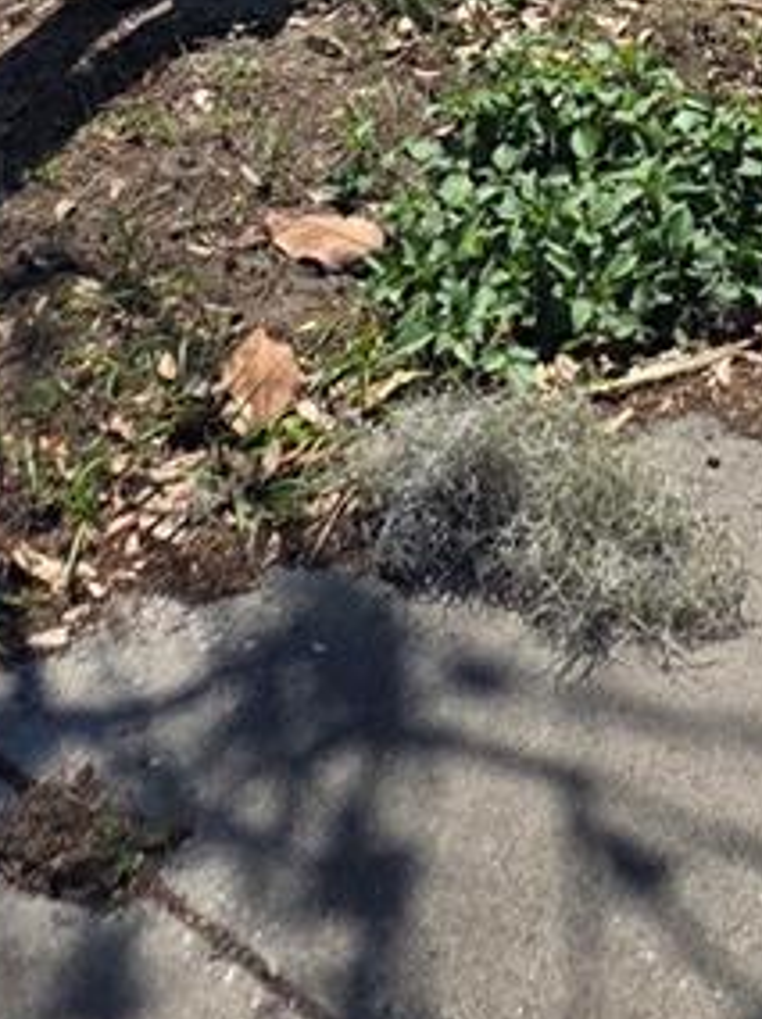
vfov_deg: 15.6
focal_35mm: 97
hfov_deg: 15.0
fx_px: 2853
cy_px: -1080
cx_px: 755
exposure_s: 1/5958
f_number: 1.7
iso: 80
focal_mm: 6.25
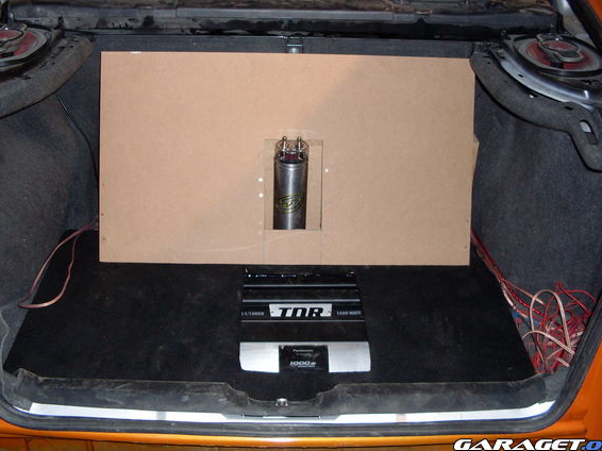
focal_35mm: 43
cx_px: 296
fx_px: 747
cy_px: 200
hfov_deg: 43.9
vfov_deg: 33.5
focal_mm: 6.3
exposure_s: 1/45
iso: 100
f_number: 2.8
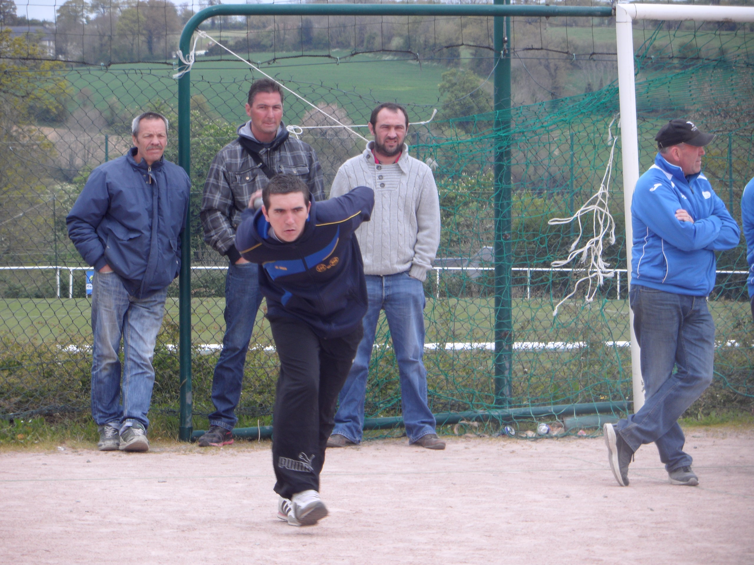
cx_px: 377
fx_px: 4574
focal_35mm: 210
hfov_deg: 9.4
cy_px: 282
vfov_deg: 7.1
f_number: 4.6
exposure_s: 1/180
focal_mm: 34.8
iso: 80
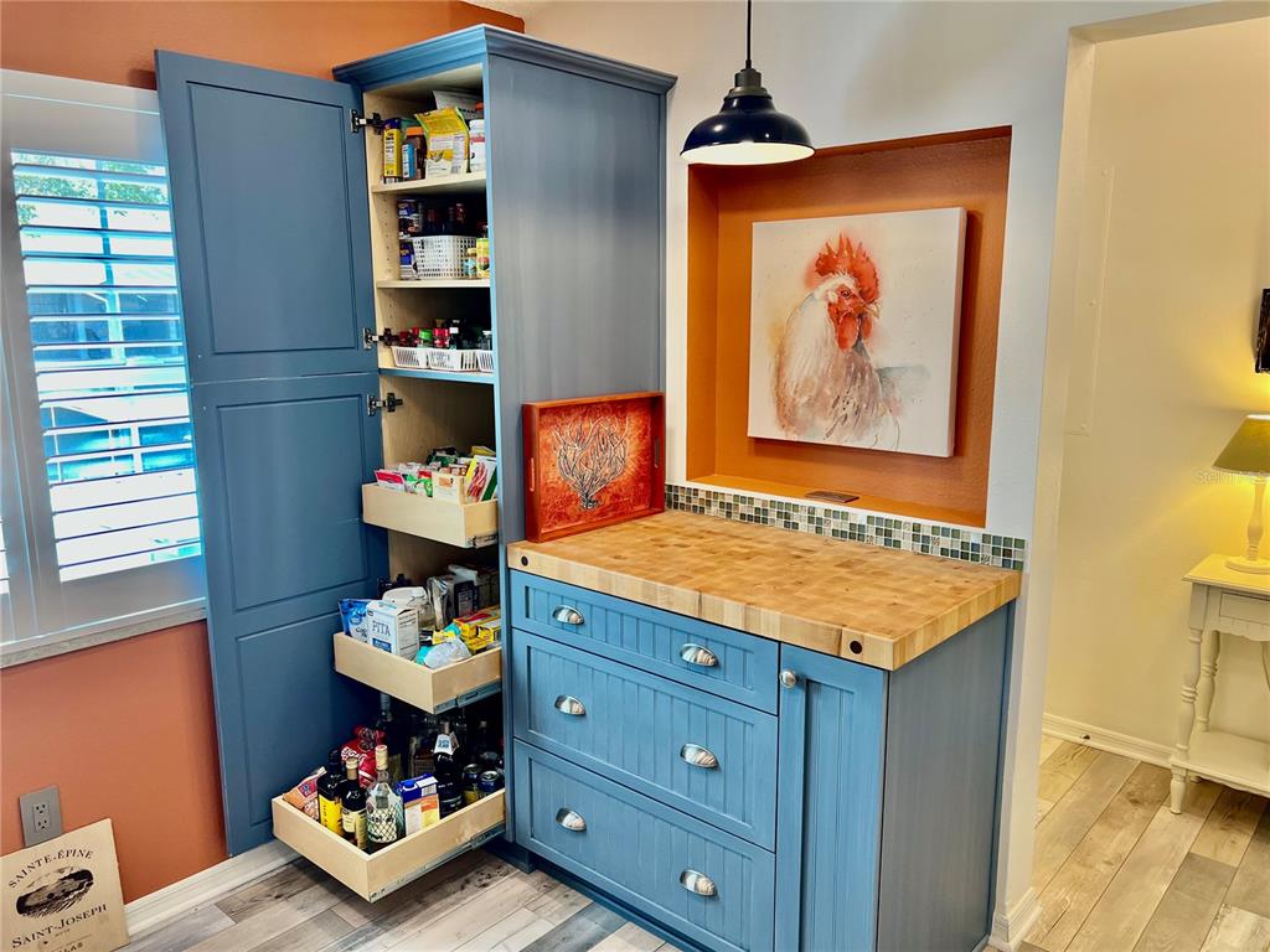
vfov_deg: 53.1
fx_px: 954
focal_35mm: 26
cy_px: 476
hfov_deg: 67.3
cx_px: 635
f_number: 1.5
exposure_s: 1/60
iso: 80
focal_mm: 5.7
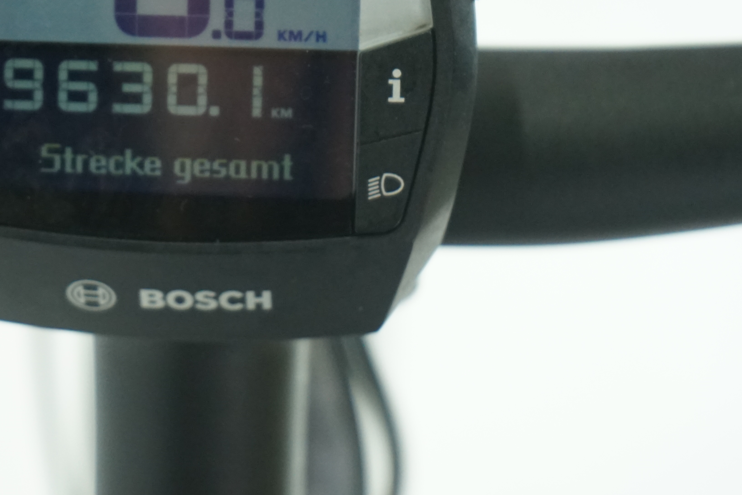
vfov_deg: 10.6
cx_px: 168
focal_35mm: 129
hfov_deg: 15.8
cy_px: 196
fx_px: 2659
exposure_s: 1/200
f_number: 5.6
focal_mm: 70
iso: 2500
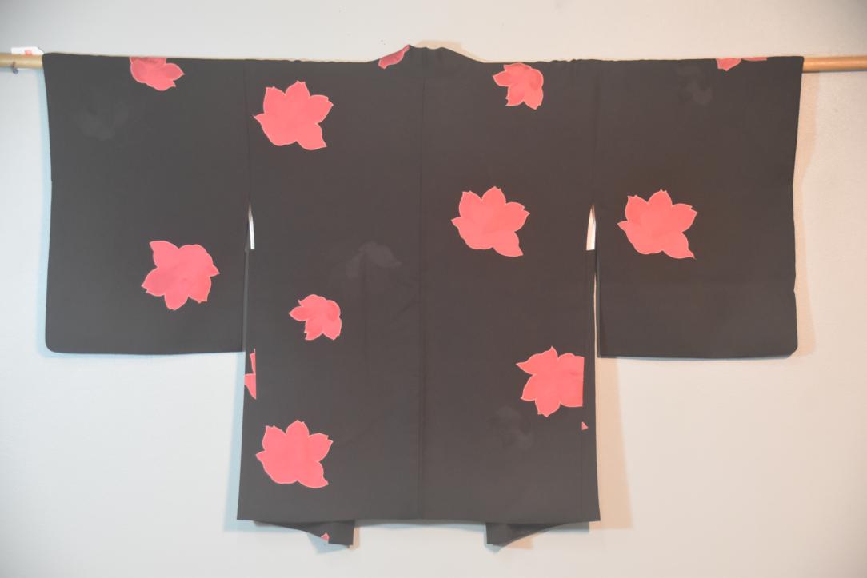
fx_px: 2240
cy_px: 289
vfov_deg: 14.7
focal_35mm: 93
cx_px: 434
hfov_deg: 21.9
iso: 1400
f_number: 5
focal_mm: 62
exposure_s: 1/60
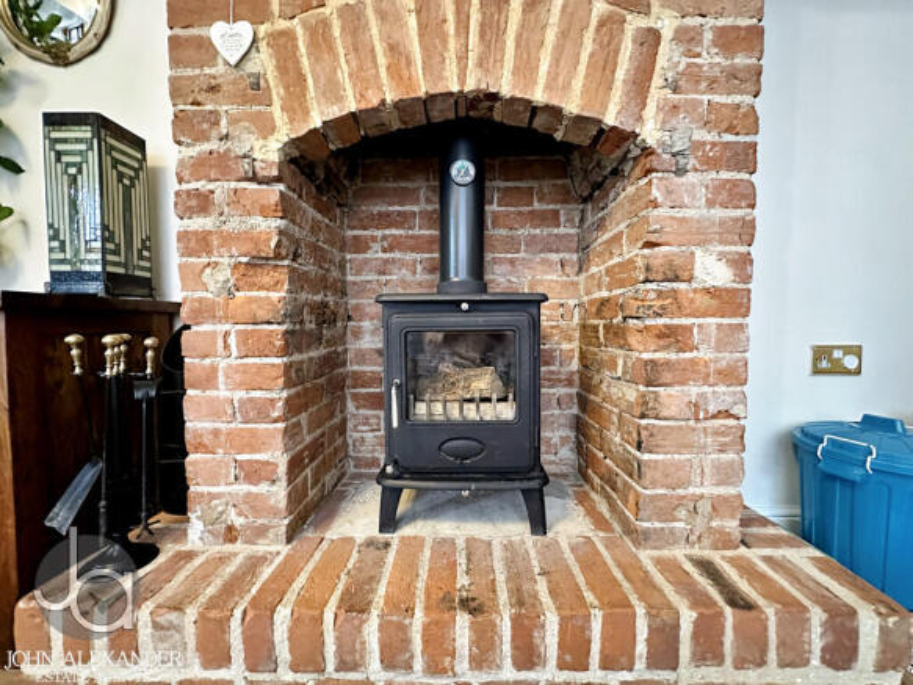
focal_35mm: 14
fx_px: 369
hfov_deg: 102.1
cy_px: 342
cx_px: 456
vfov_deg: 85.7
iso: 1600
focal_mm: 2.22
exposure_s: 1/34
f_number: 2.2
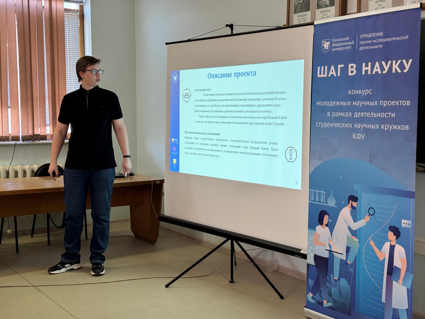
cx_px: 212
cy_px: 160
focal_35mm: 48
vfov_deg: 30.3
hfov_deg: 39.7
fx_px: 589
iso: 80
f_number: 1.78
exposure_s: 1/100
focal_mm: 6.76
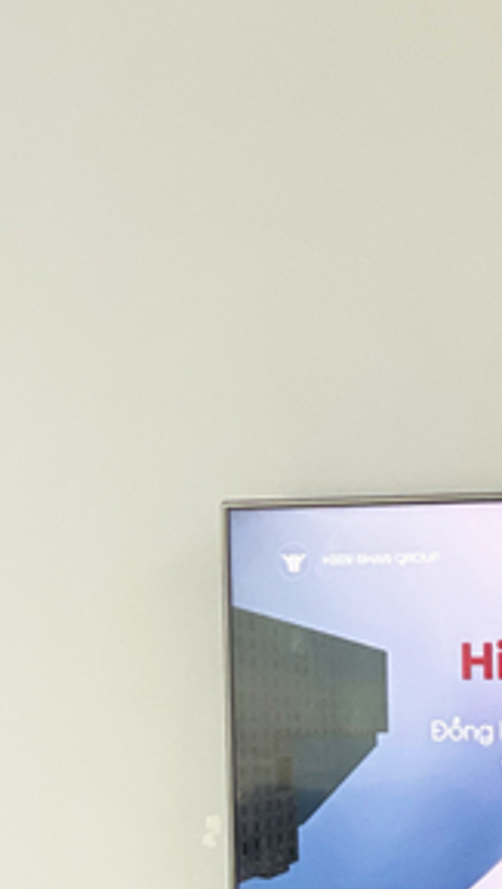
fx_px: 4629
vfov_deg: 10.9
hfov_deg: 6.1
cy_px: 717
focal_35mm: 196
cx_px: -219
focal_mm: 6
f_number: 2
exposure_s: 1/120
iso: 250
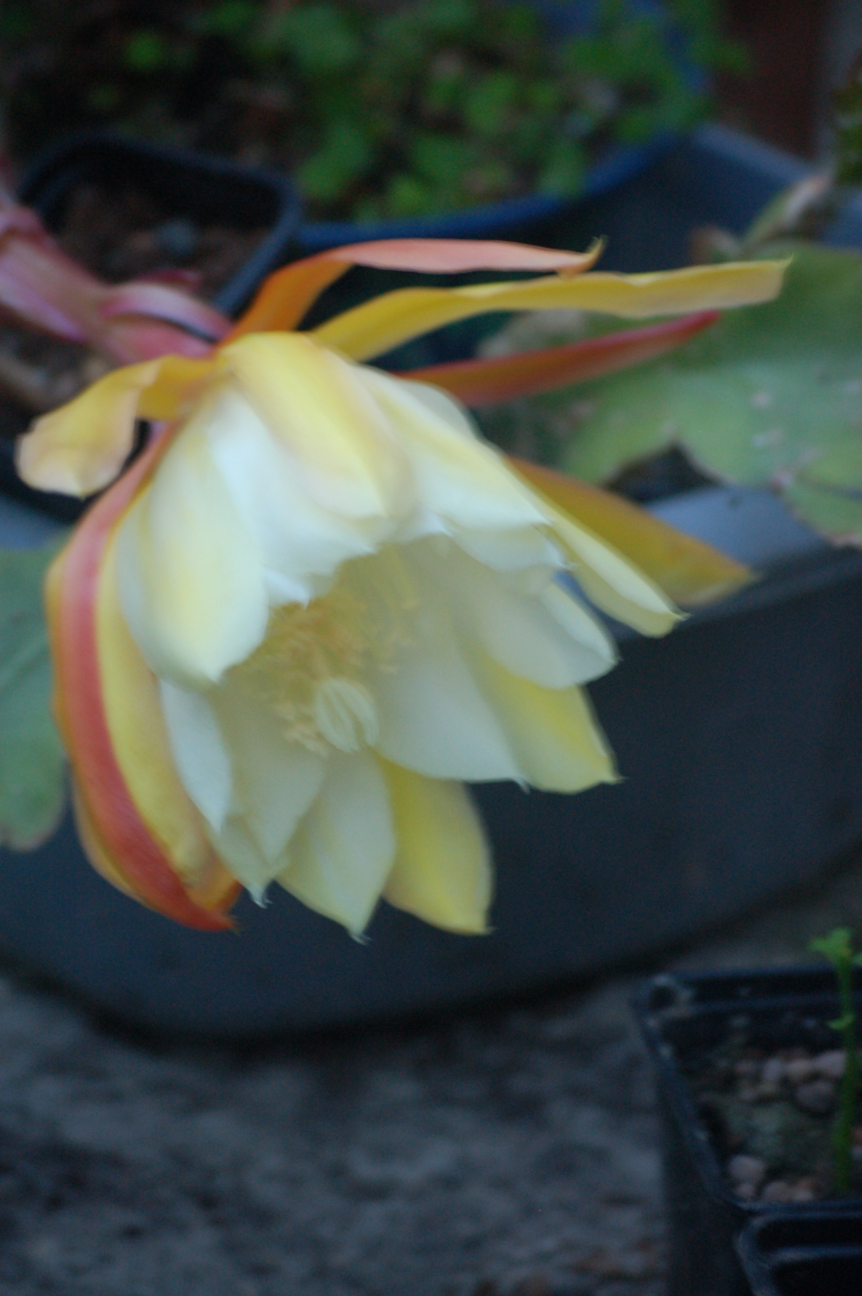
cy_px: 648
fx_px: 5127
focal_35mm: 142
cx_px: 431
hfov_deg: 9.6
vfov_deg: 14.4
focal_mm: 95
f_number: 4.5
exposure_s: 1/5
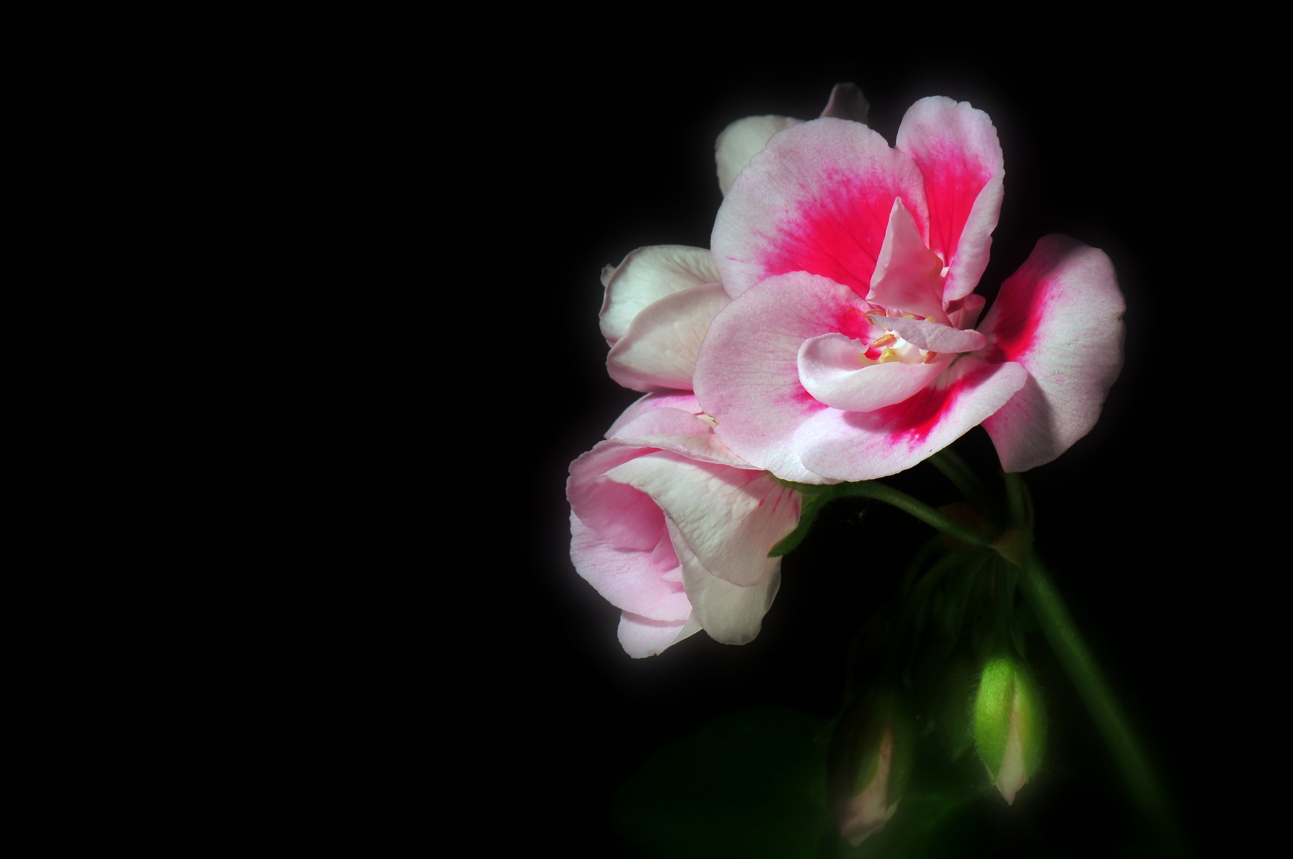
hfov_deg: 16.1
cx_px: 646
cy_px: 430
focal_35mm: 128
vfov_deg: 10.7
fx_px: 4574
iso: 200
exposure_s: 13
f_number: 22
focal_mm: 85
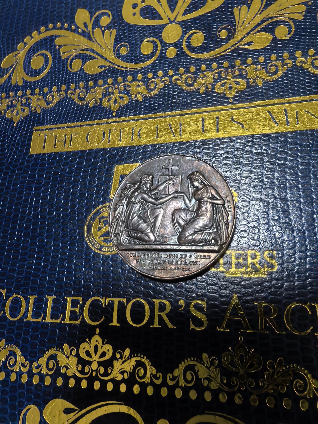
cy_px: 212
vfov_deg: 71.6
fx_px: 294
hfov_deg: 56.8
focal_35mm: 24
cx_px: 159
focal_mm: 1.68
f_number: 2.2
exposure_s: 1/25
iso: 320
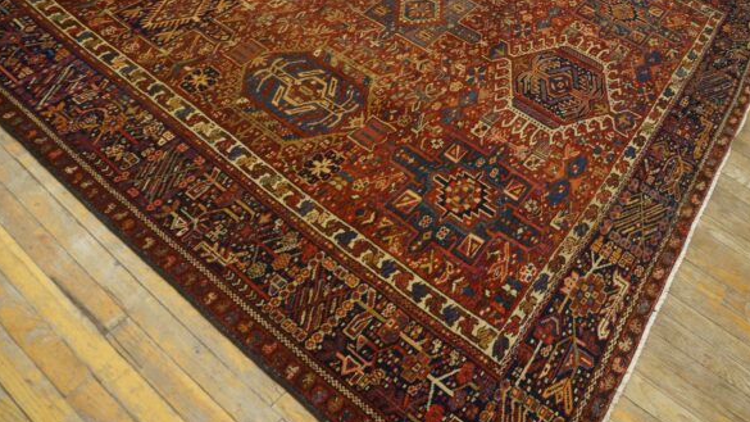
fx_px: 577
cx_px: 379
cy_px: 171
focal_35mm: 29
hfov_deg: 66.1
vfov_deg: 40.0
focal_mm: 18
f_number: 4
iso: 1600
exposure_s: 1/60
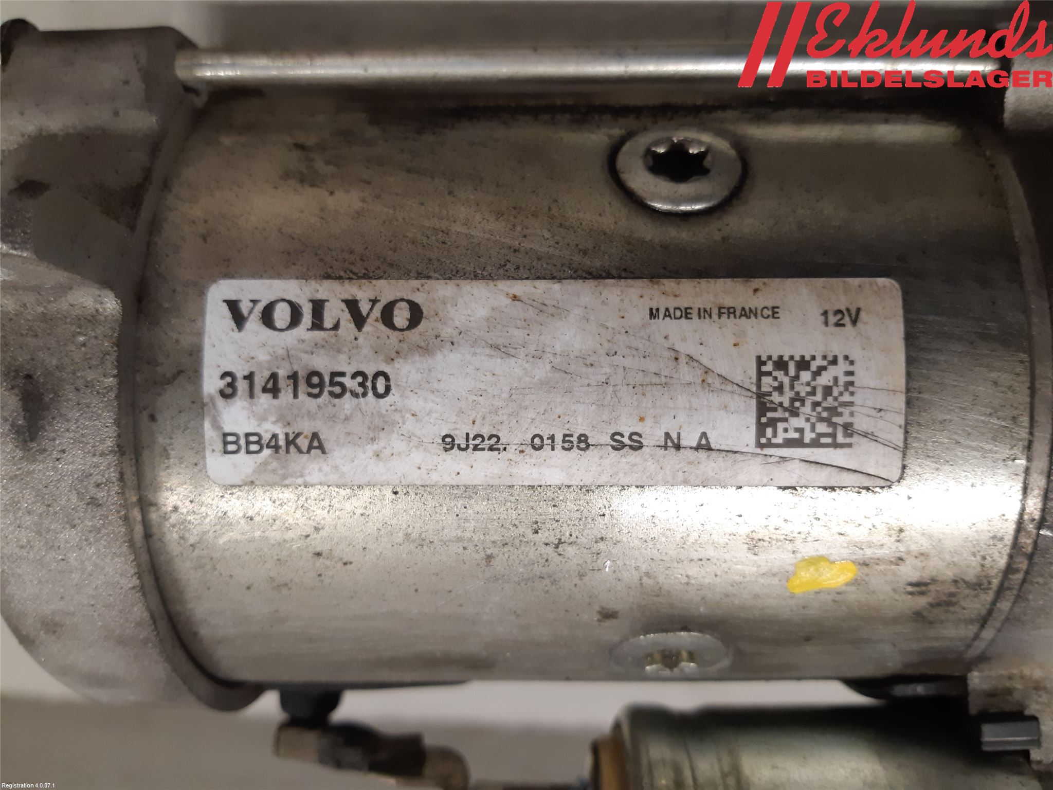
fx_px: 791
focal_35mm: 26
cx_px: 526
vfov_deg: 53.1
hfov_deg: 67.3
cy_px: 395
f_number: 1.7
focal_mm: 3.93
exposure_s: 1/50
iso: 125
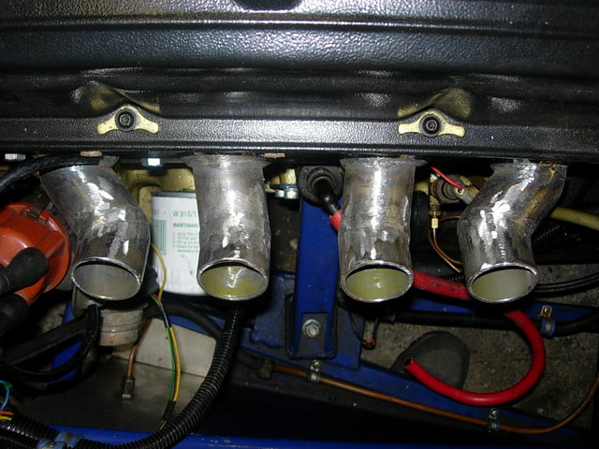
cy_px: 224
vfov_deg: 37.7
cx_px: 300
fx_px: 658
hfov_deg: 49.0
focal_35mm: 38
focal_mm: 7.8
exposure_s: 1/64
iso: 79
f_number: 2.8
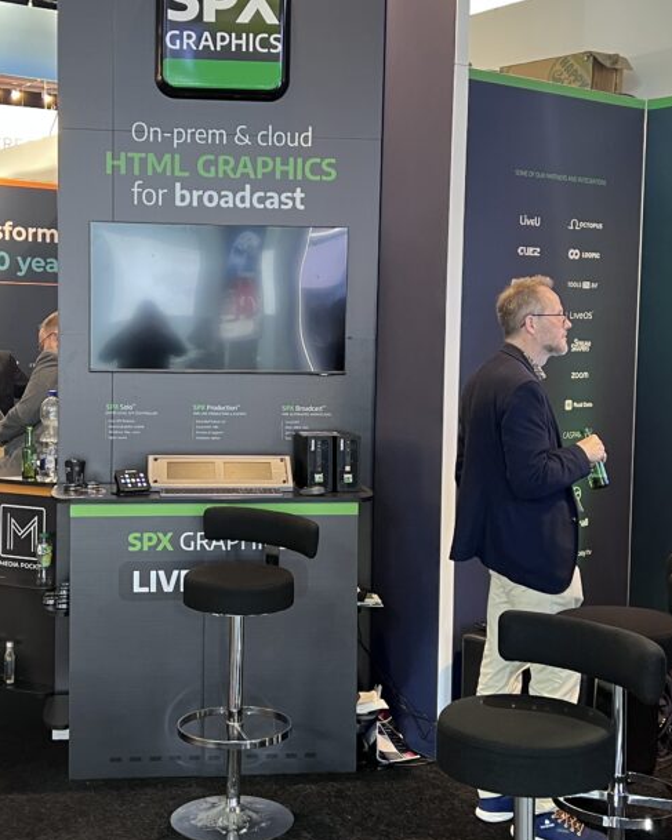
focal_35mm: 50
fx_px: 1243
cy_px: 399
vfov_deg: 37.3
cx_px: 273
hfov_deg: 30.2
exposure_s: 1/50
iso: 125
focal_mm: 5.7
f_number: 1.5
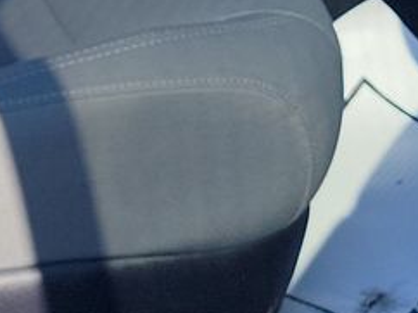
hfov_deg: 12.4
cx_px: 97
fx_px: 1918
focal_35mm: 159
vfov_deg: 8.7
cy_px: -353
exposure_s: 1/298
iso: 50
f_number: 1.8
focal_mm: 6.7
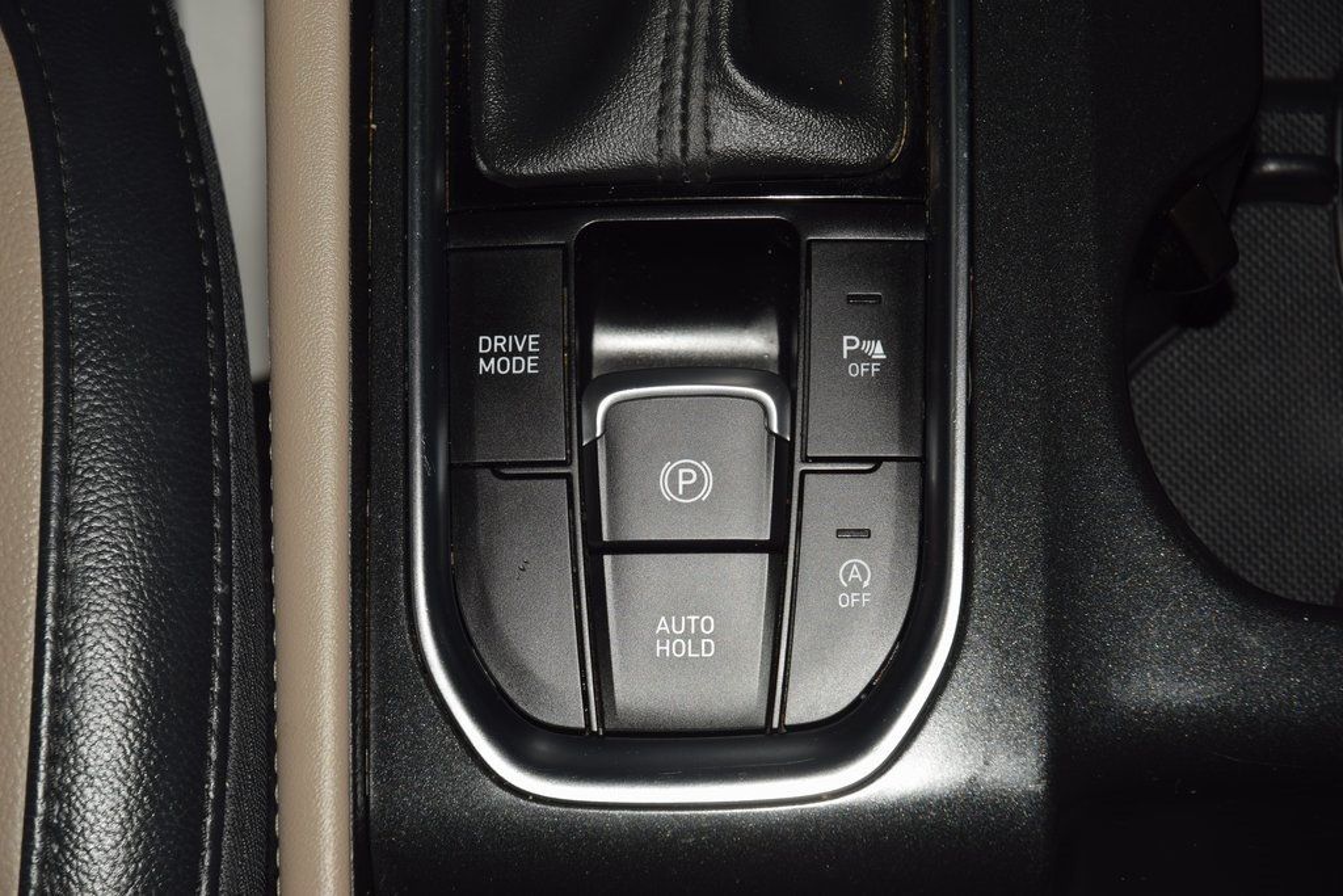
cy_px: 448
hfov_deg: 19.5
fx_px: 3917
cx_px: 672
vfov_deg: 13.0
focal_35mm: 105
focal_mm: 70
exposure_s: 1/125
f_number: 8
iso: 100
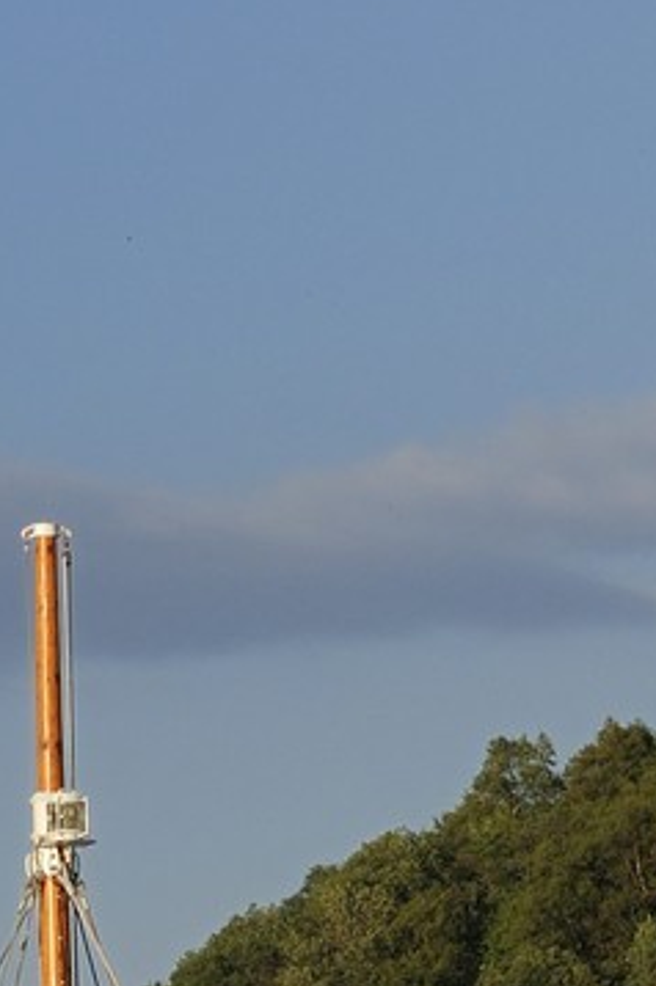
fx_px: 17143
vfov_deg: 3.3
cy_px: 2176
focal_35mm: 626
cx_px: -240
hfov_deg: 2.2
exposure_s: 1/400
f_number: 13
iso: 400
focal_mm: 140
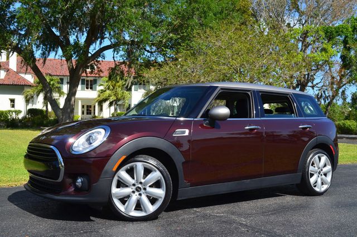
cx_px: 178
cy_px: 118
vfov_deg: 34.1
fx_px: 386
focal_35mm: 39
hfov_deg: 49.6
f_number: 11
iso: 160
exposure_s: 1/125
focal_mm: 26
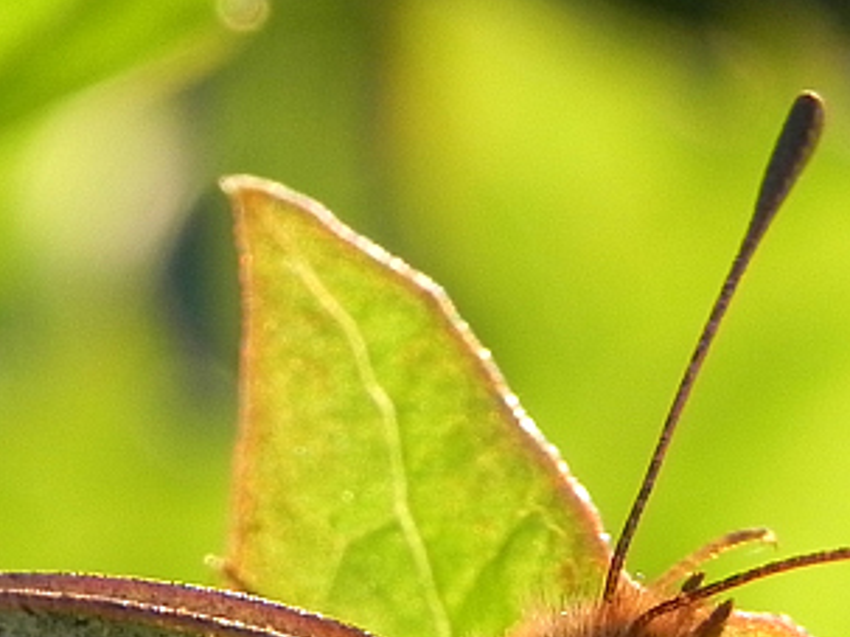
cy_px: 856
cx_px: -194
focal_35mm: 321
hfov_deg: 6.1
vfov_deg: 4.6
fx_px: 7879
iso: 160
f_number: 5
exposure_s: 1/198
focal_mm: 16.9
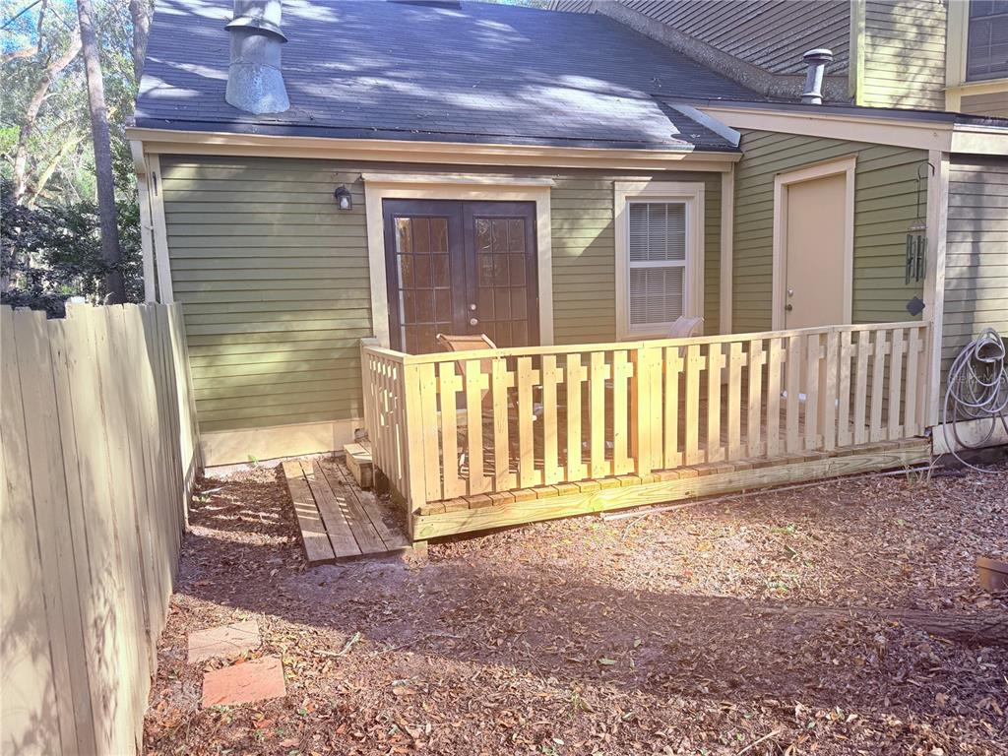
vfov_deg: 56.8
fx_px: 699
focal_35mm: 24
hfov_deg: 71.6
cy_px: 378
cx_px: 504
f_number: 1.78
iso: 100
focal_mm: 6.76
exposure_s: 1/309
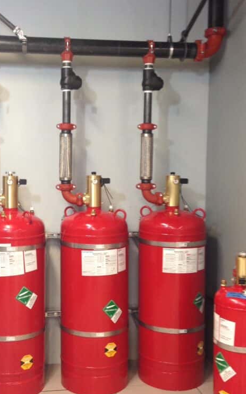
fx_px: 515
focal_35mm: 48
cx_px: 86
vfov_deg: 41.8
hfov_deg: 26.7
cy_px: 193
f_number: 2.4
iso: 125
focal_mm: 4.12
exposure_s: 1/20
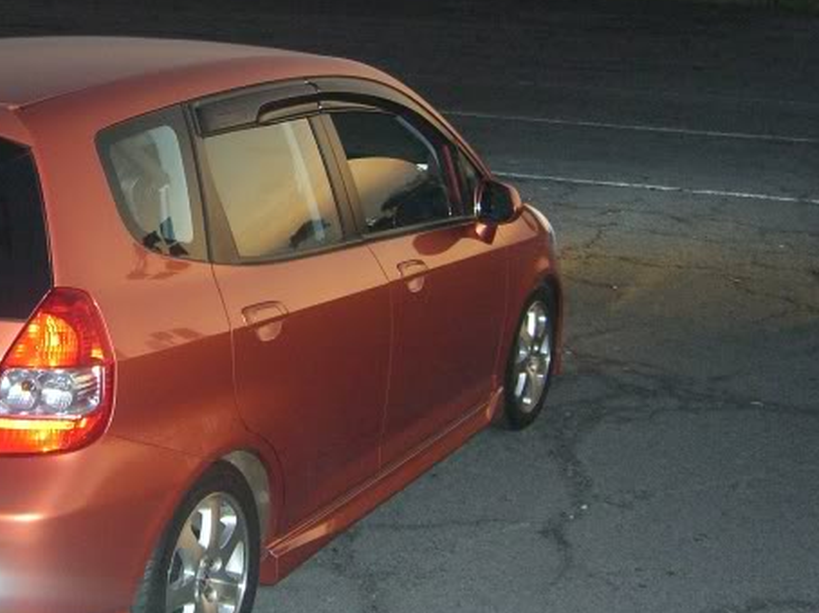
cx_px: 173
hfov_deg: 28.4
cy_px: 224
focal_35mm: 67
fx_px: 1584
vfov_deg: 21.9
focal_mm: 7.9
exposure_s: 1/60
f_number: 2.8
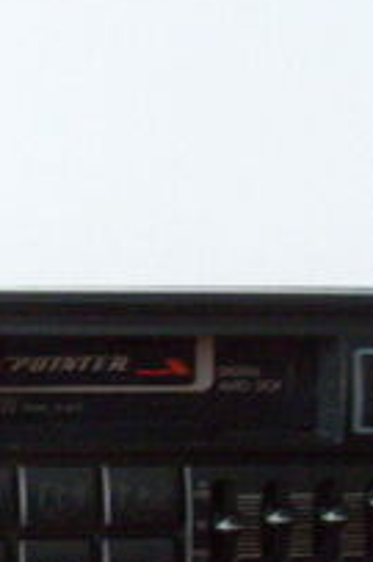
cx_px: -50
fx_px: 1339
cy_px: 479
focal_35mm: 86
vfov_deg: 23.2
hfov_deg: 15.4
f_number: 2.8
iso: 400
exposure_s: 1/45
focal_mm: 5.8
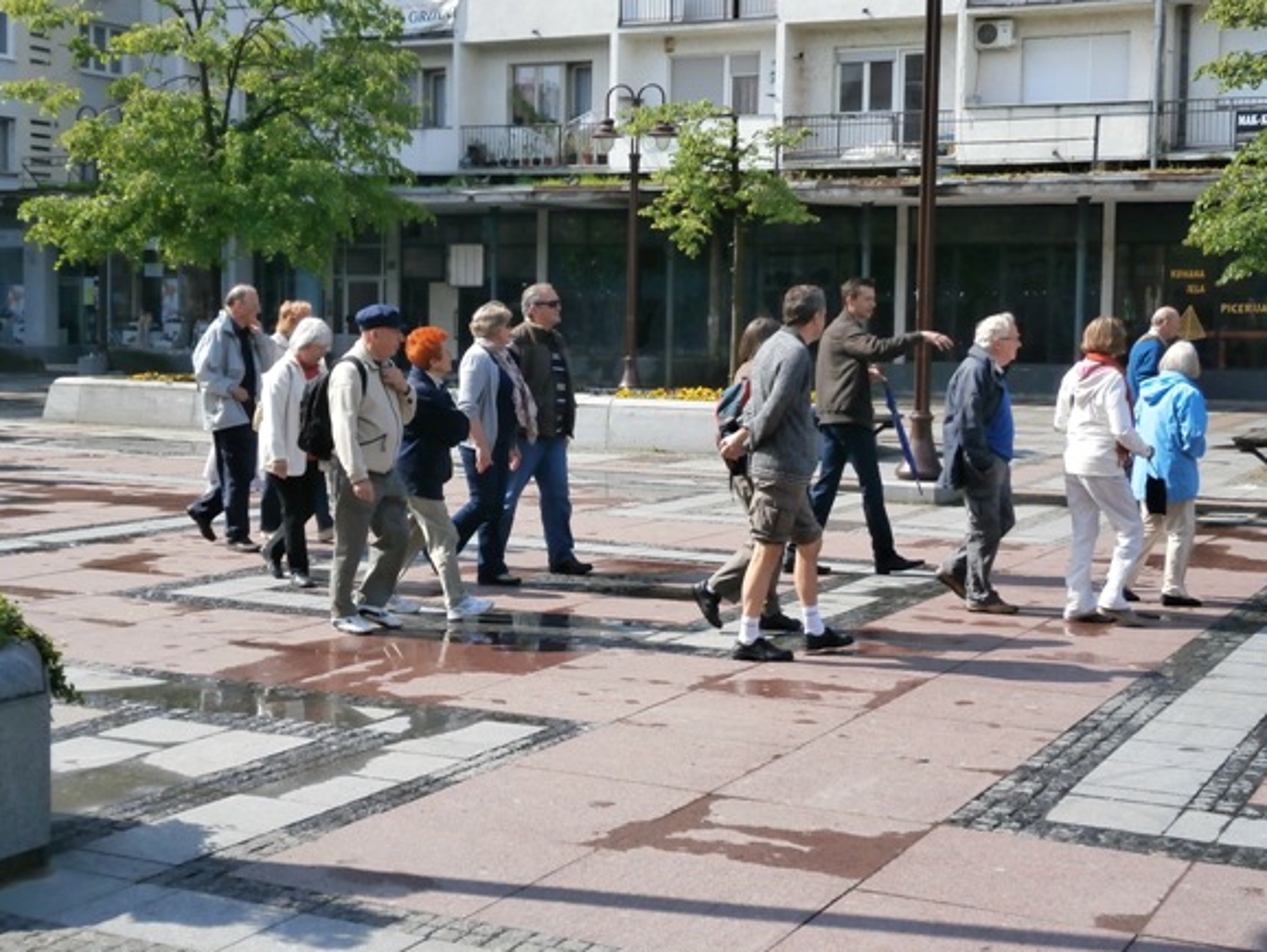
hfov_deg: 36.8
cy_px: 454
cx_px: 614
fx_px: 1904
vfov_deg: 28.0
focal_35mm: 52
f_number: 3.4
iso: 80
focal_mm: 8.3
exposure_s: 1/640
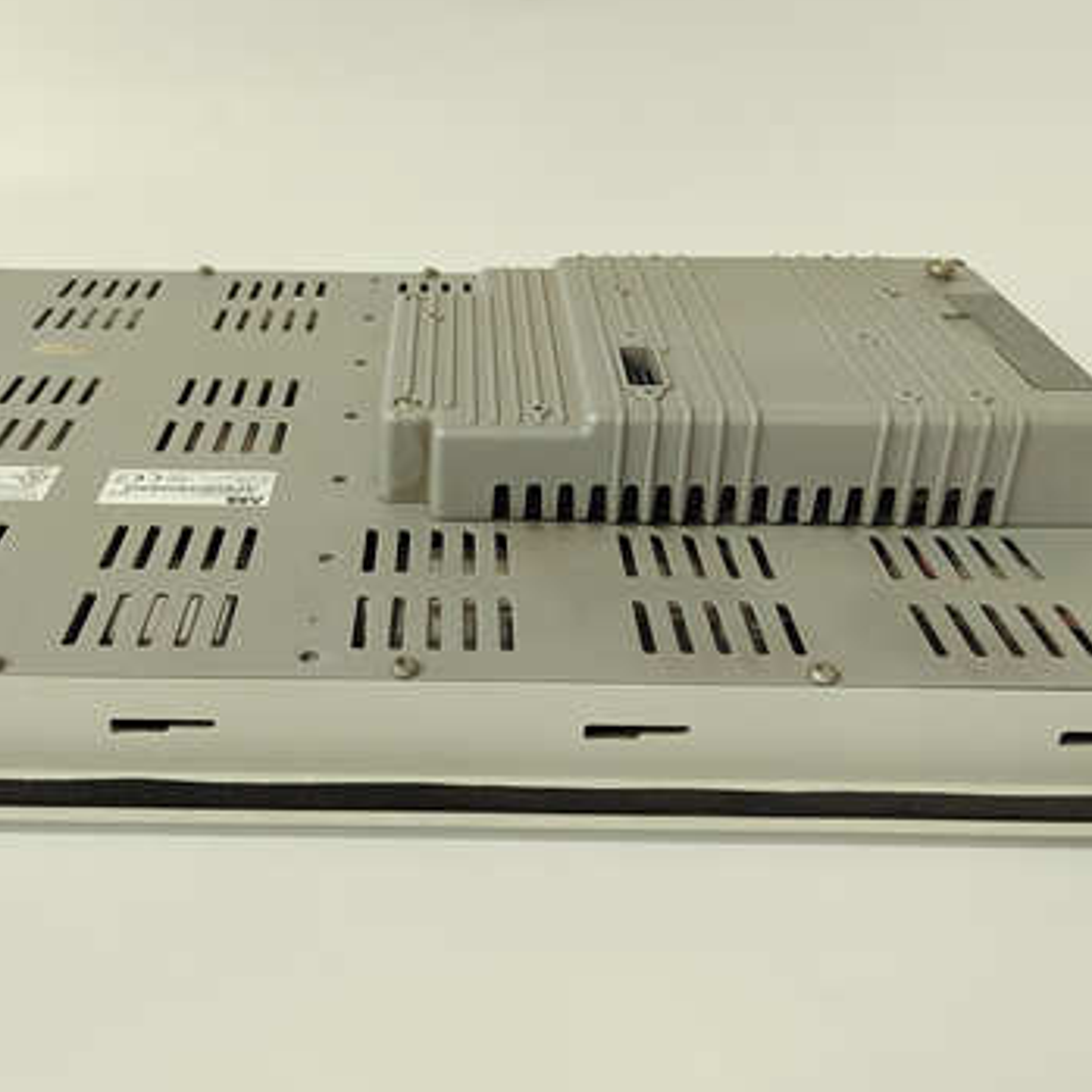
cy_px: 579
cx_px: 432
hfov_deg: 46.9
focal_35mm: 35
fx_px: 1249
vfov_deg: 47.2
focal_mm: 5.52
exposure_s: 1/60
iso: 1781
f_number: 1.9
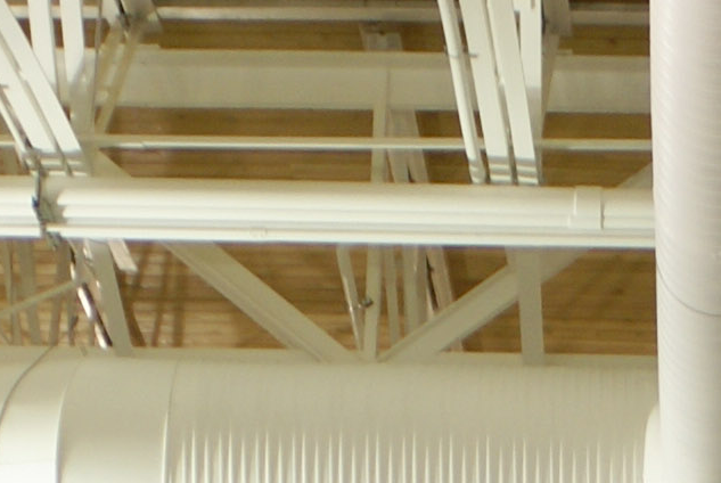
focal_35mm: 257
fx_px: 5154
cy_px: 1358
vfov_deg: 5.1
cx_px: 896
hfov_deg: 7.9
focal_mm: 28
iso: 100
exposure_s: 1/80
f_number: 4
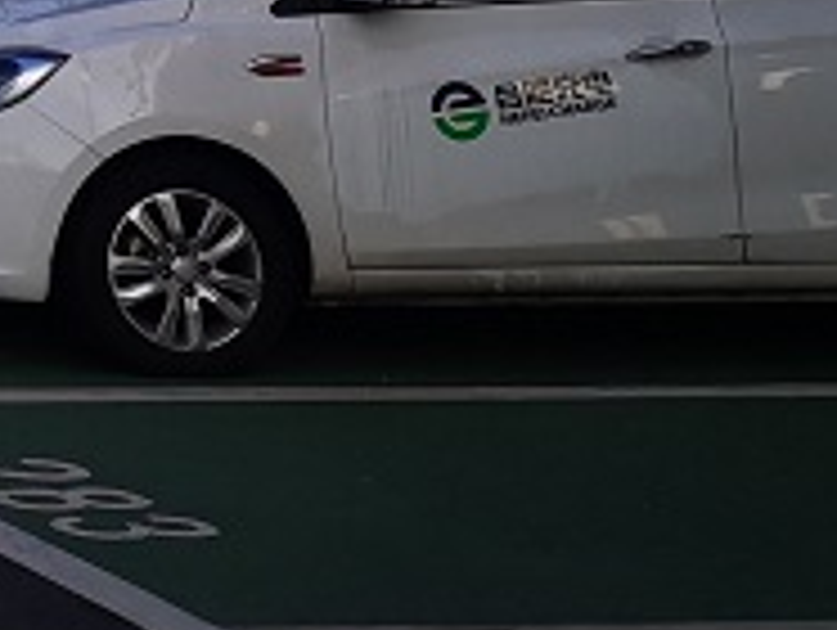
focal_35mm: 145
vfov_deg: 9.2
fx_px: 3511
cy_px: -855
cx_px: -1282
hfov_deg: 11.1
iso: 50
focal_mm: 3.95
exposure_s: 1/1890
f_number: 1.8
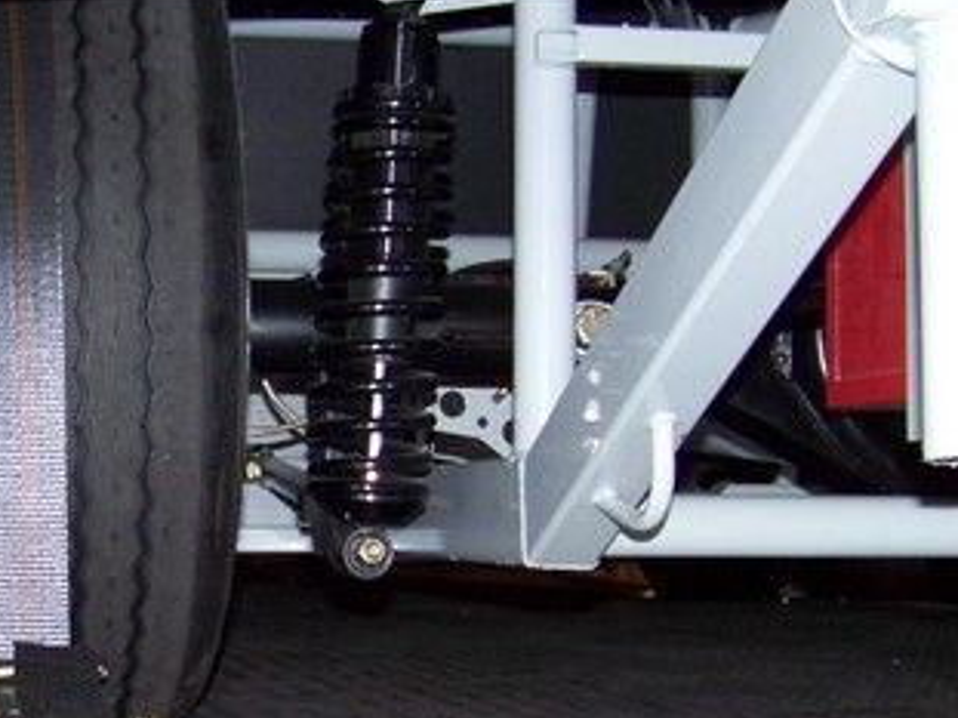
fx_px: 2241
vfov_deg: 18.0
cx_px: 194
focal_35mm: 81
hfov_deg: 23.8
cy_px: 621
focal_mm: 5.85
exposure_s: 1/30
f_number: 2.8
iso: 200
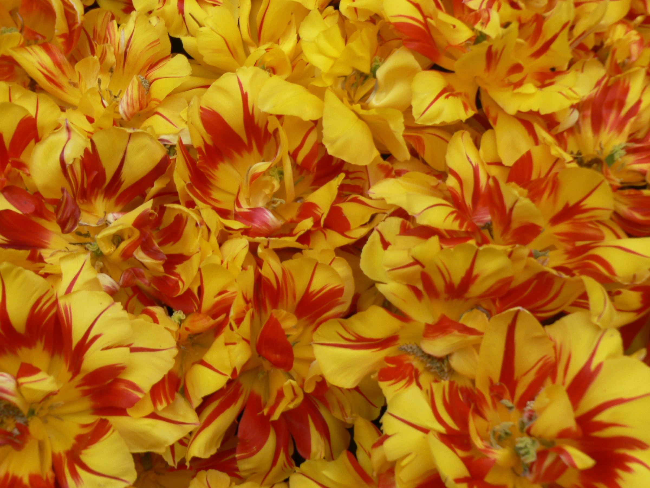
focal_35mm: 47
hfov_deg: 40.4
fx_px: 883
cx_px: 325
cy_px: 244
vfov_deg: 30.9
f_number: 5.6
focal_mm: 7.9
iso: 100
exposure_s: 1/200
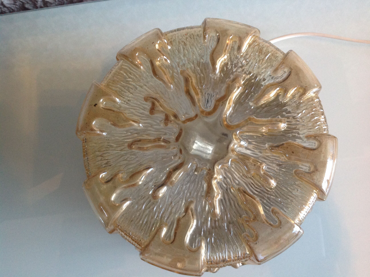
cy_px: 138
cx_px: 185
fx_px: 374
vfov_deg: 40.6
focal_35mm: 35
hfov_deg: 52.7
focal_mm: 4.28
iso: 200
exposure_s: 1/15
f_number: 2.4
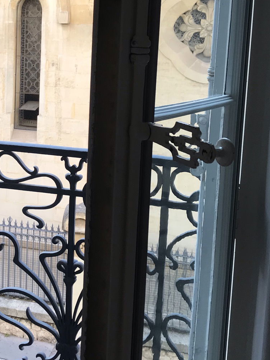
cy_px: 127
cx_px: 46
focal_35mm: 57
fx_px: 593
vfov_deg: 33.5
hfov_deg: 25.2
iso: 20
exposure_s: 1/122
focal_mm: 3.99
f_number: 1.8
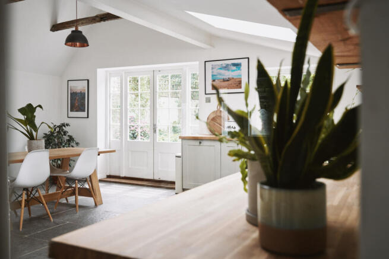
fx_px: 367
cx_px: 194
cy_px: 130
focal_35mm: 34
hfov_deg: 55.8
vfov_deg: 38.9
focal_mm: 34
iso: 320
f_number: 5
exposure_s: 1/160
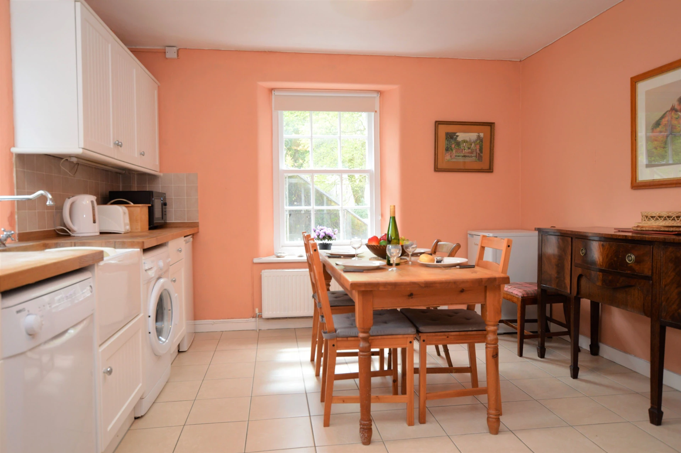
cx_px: 340
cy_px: 226
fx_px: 482
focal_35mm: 26
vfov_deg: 50.3
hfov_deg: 70.5
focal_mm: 17
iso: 400
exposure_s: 1/80
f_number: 4.5
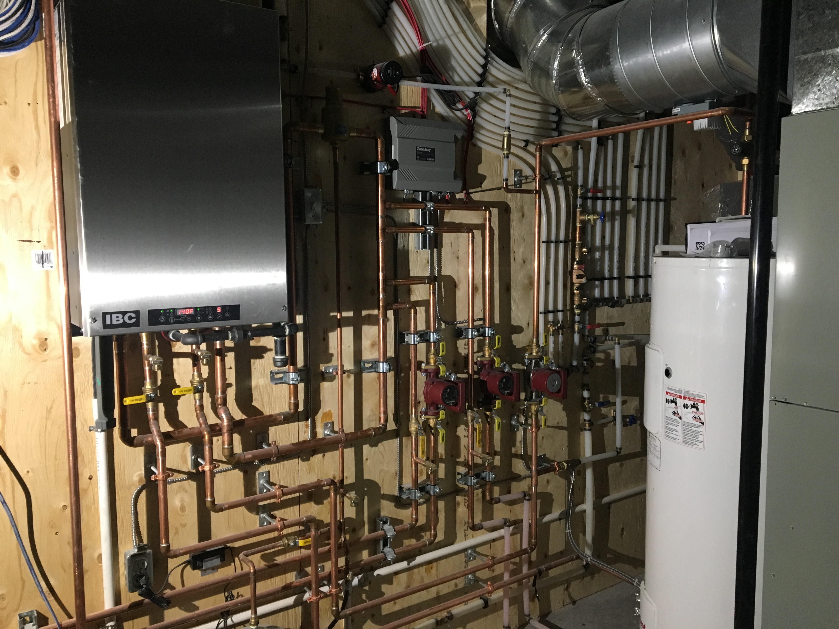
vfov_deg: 48.2
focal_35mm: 29
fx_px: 703
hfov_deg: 61.7
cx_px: 420
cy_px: 314
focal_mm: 4.15
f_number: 2.2
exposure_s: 1/30
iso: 125
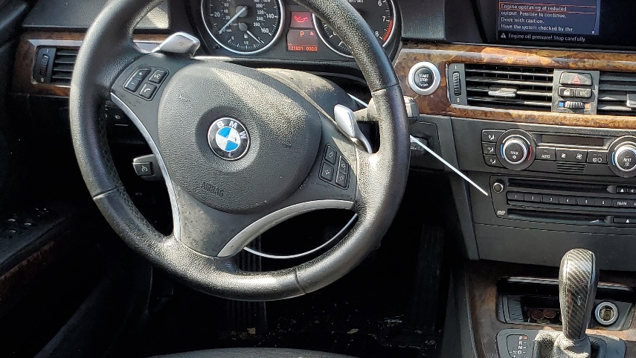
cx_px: 538
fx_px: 894
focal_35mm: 53
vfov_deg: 22.1
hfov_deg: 37.3
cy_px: 328
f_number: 1.5
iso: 50
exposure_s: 1/200
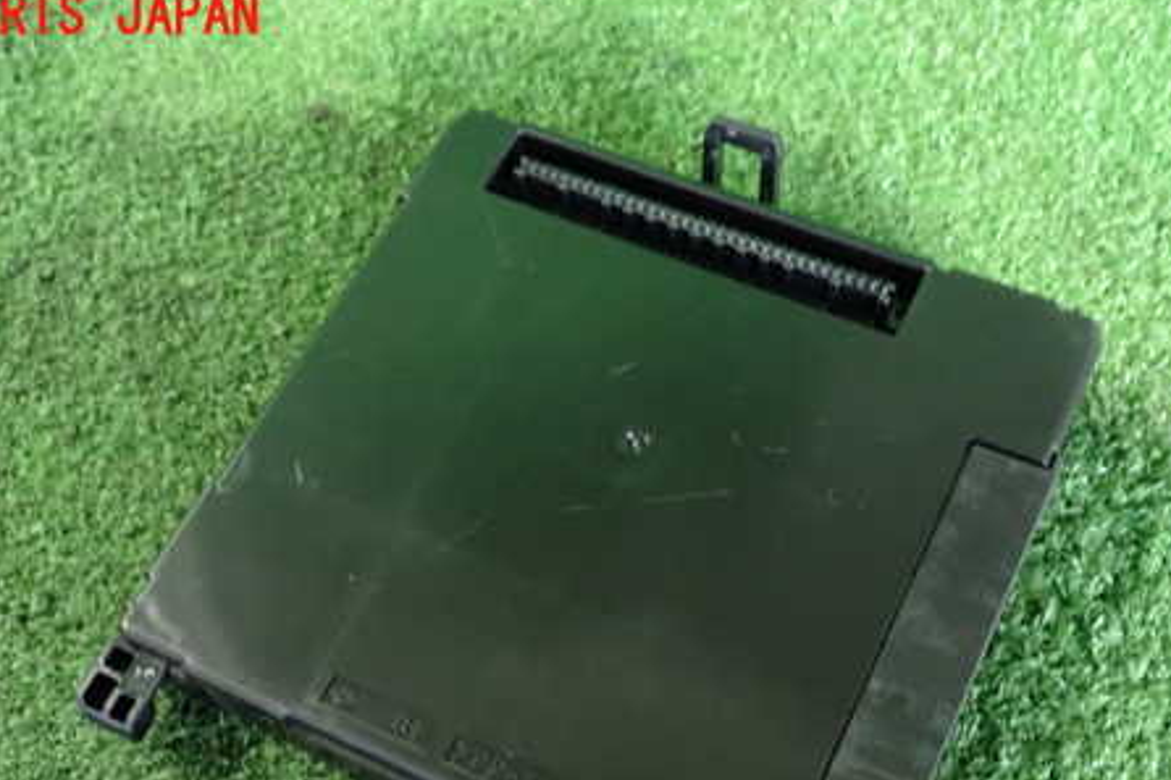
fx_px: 1366
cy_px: 575
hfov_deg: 46.4
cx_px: 570
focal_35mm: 42
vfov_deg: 31.4
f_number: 2.3
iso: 800
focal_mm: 5.4
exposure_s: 1/25
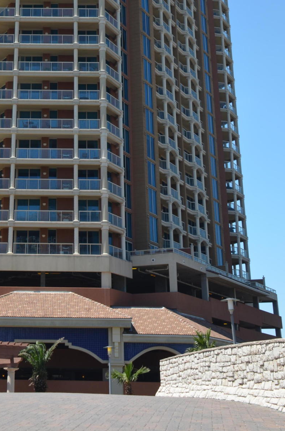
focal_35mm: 65
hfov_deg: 20.5
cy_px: 95
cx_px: 50
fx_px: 776
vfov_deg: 30.4
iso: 200
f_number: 6.3
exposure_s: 1/160
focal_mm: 26
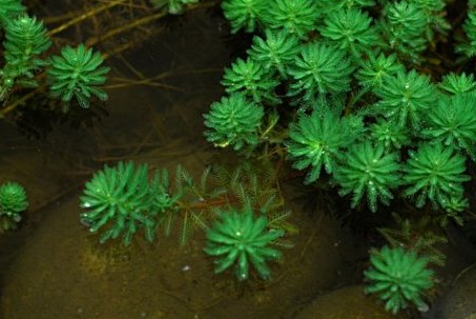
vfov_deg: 12.6
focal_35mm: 109
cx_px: 322
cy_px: 140
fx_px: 1443
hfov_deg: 18.7
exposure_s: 1/160
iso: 200
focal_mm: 50
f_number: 2.8
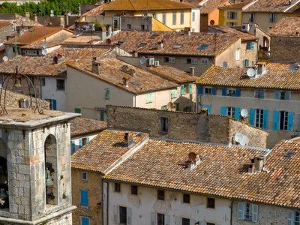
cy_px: 296
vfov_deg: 14.7
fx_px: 832
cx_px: 114
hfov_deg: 20.4
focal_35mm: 96
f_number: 8
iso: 200
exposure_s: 1/800
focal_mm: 12.3
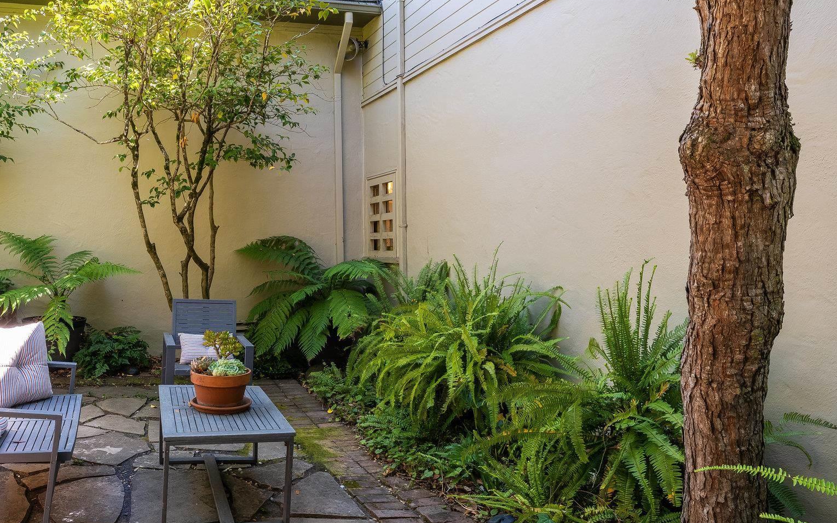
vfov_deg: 44.6
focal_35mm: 28
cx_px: 293
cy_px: 260
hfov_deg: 65.1
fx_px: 639
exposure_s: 1/80
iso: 200
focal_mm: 21
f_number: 11
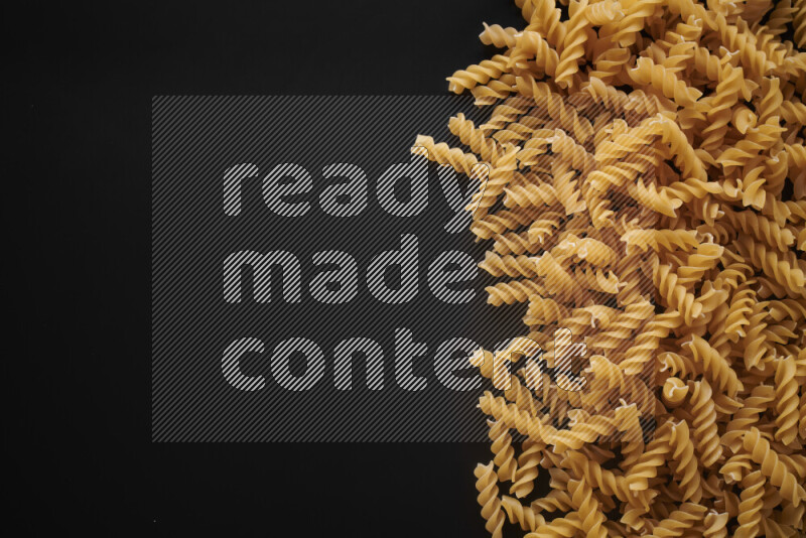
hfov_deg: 39.6
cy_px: 269
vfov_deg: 27.0
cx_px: 403
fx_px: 1120
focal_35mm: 50
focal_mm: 50
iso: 160
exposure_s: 1/100
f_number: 8
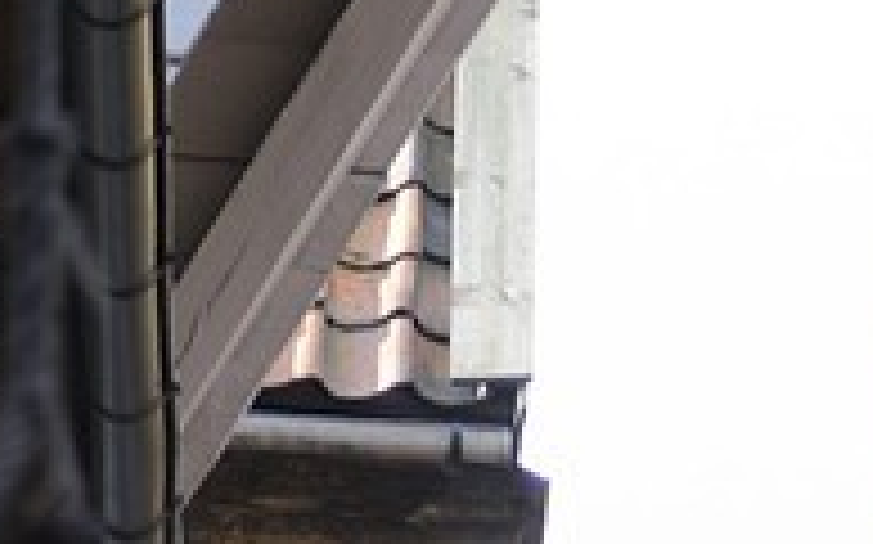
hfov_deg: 4.0
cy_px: 3466
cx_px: 1678
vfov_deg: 2.4
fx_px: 12412
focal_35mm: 522
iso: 200
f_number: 4.5
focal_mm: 62
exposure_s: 1/160
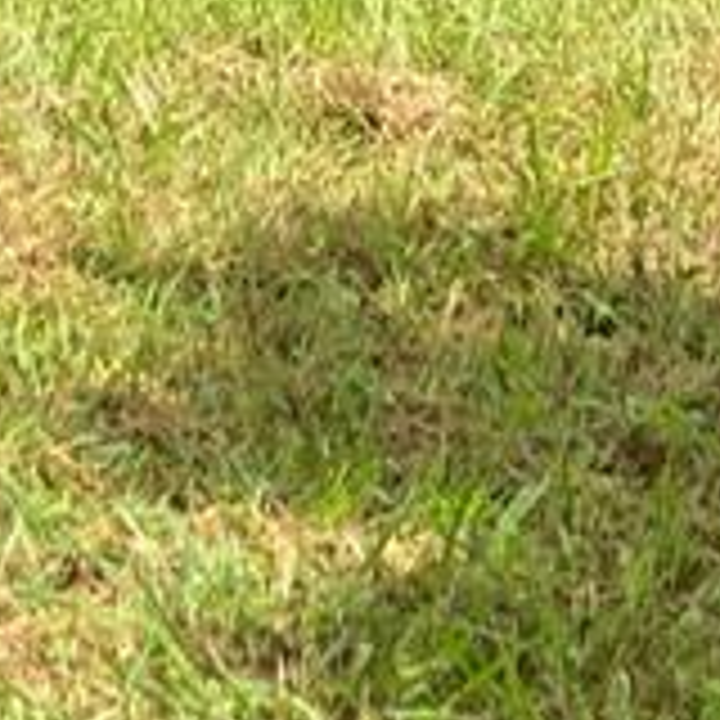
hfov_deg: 5.9
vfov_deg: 5.9
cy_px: -472
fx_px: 6918
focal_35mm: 294
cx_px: -288
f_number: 2
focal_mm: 6
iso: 20
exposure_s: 1/615
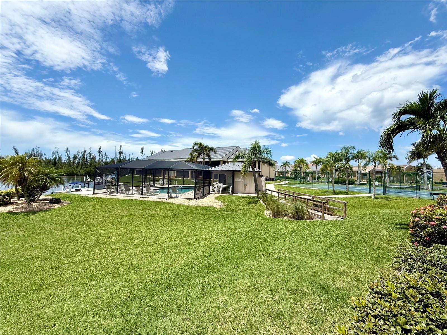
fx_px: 181
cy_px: 168
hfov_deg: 102.1
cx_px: 224
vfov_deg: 85.7
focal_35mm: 14
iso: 50
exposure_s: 1/2841
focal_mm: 2.22
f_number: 2.2
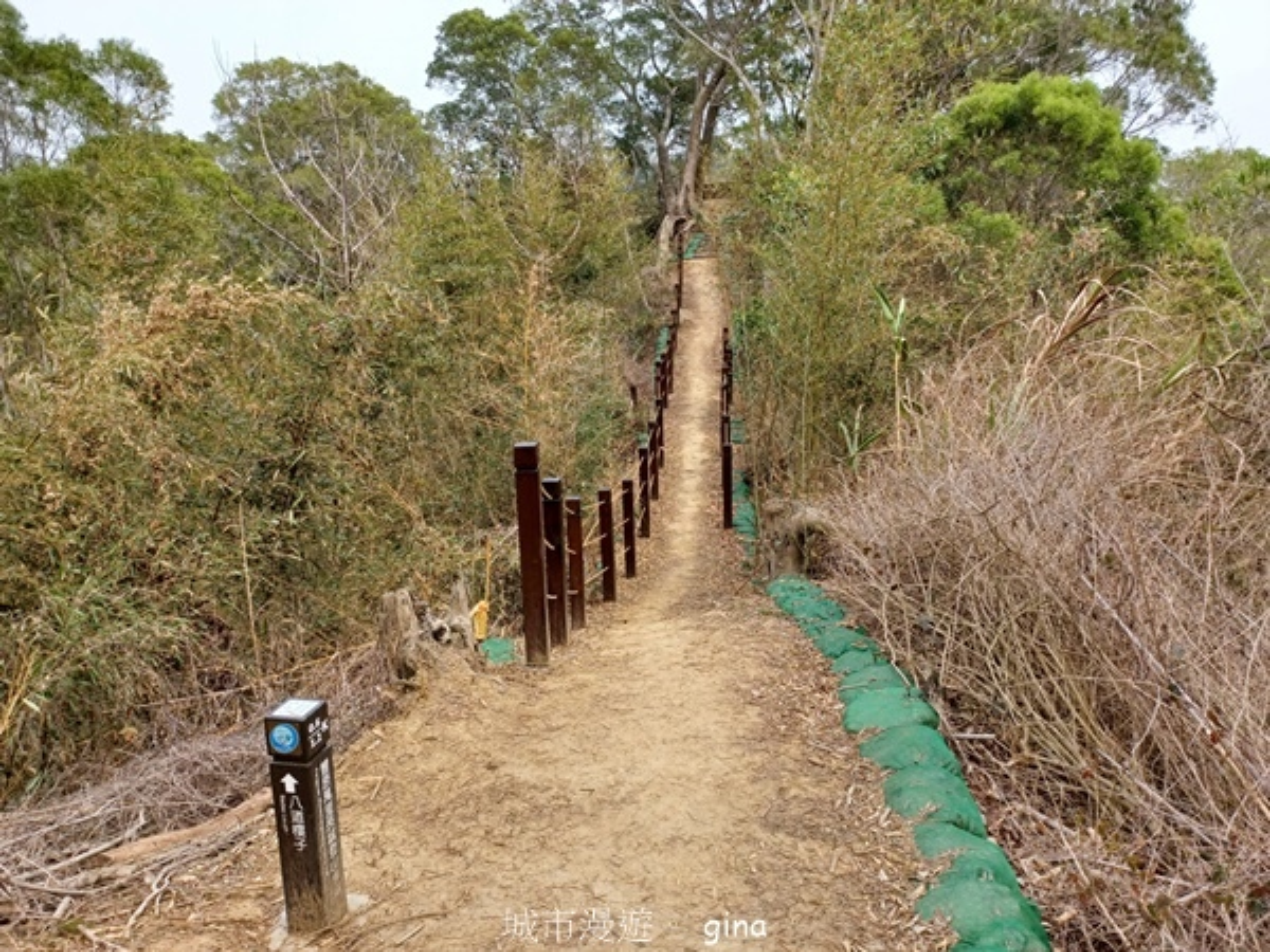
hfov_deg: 69.4
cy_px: 476
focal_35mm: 25
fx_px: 917
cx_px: 635
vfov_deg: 54.9
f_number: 1.8
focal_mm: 4.6
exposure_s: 1/181
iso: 32
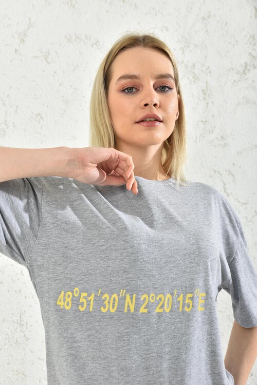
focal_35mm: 44
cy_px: 192
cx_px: 128
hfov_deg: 30.5
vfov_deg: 44.5
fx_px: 471
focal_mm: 44
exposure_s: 1/160
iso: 100
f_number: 7.1
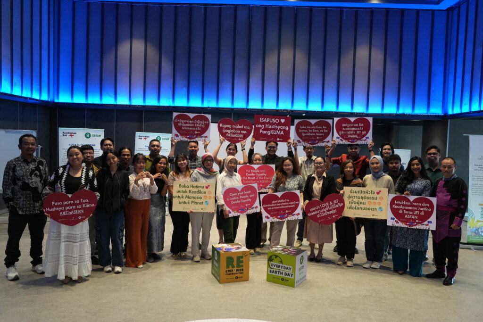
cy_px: 161
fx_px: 403
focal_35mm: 30
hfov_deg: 61.9
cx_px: 242
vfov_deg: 43.6
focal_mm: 30
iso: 2500
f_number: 7.1
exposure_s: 1/60
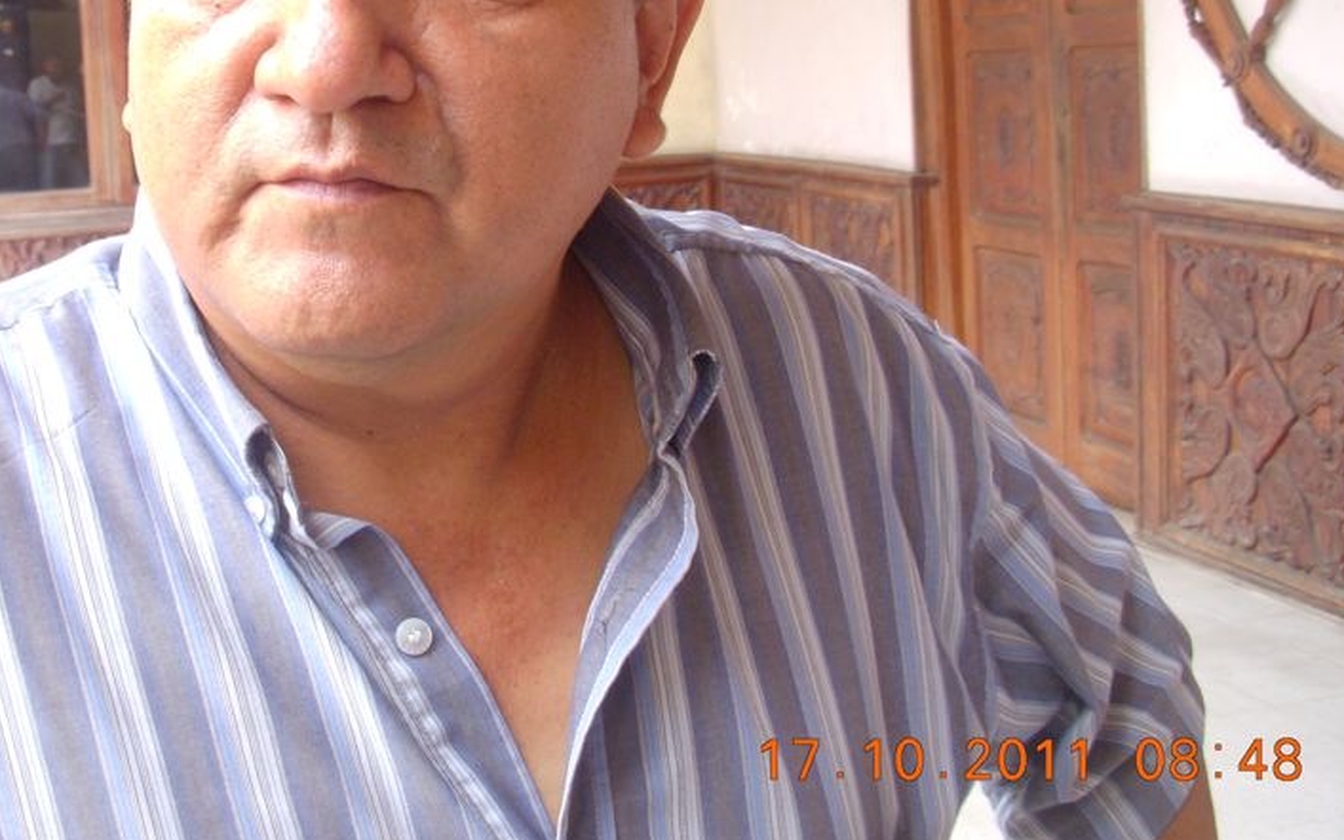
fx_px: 2088
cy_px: 196
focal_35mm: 57
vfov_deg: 22.5
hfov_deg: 35.3
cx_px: 430
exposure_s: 1/30
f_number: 3.3
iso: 160
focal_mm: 6.3
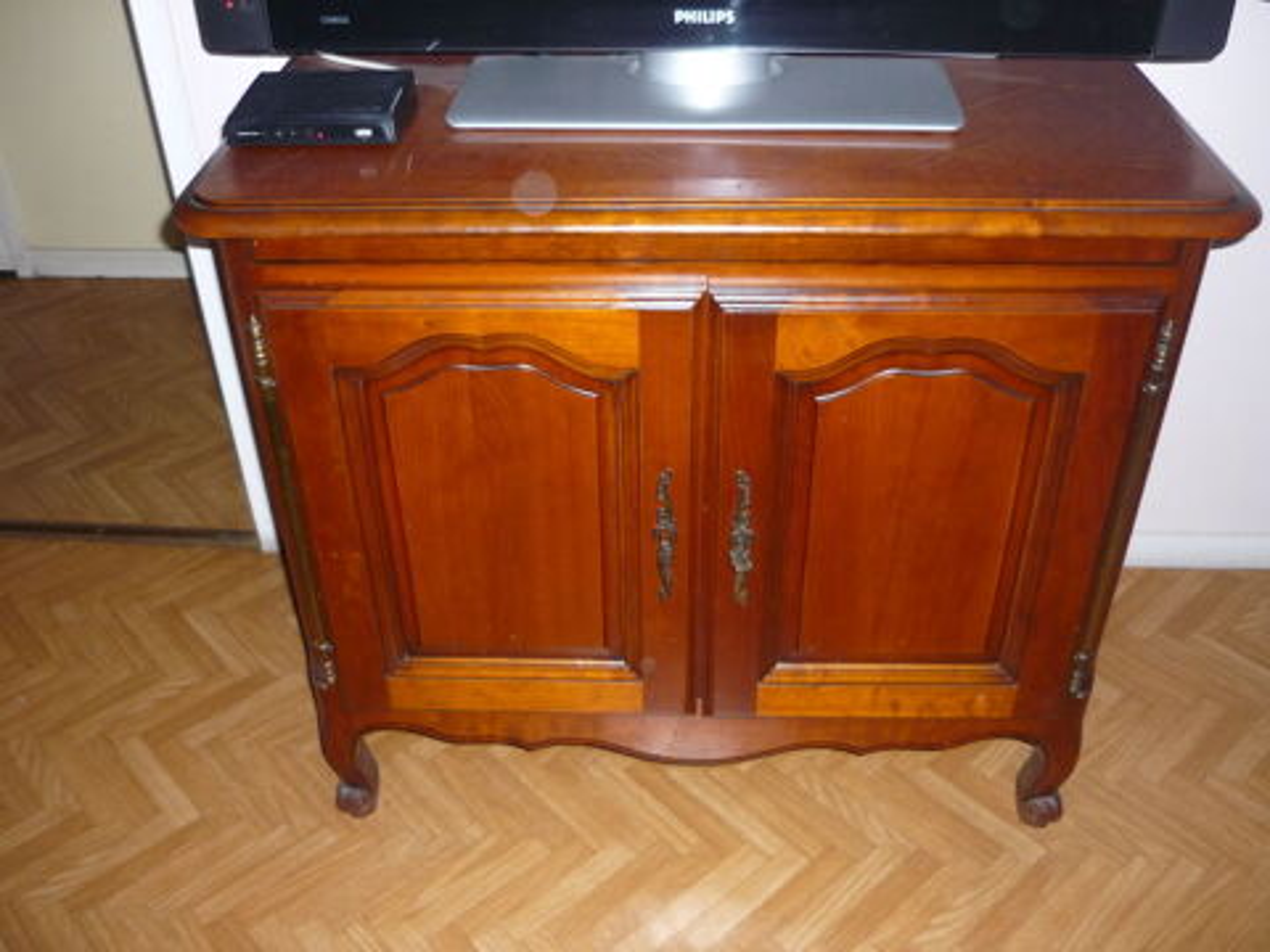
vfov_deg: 42.9
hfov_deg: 55.4
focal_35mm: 33
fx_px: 1211
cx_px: 635
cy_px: 476
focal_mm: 5.5
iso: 200
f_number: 2.8
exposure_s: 1/30
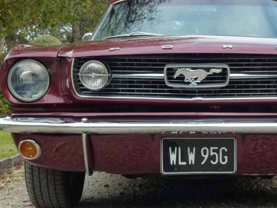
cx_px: 195
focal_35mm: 76
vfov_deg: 19.3
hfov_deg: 25.5
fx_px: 608
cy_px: 60
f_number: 4.1
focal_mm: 8.7
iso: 160
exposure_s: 1/125
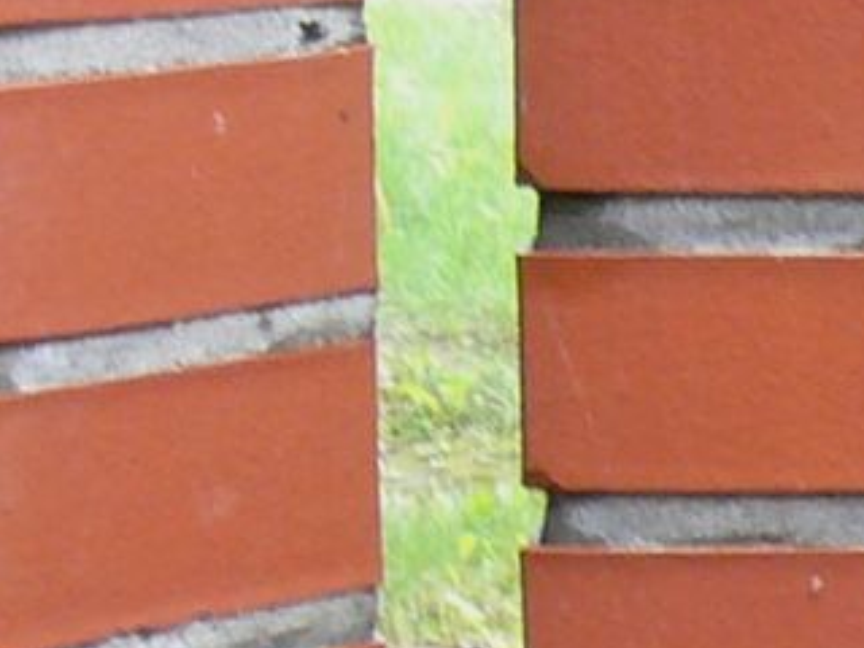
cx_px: 1979
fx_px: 5616
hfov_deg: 8.2
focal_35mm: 225
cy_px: -18
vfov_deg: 6.6
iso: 100
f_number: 2.9
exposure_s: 1/40
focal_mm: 5.2
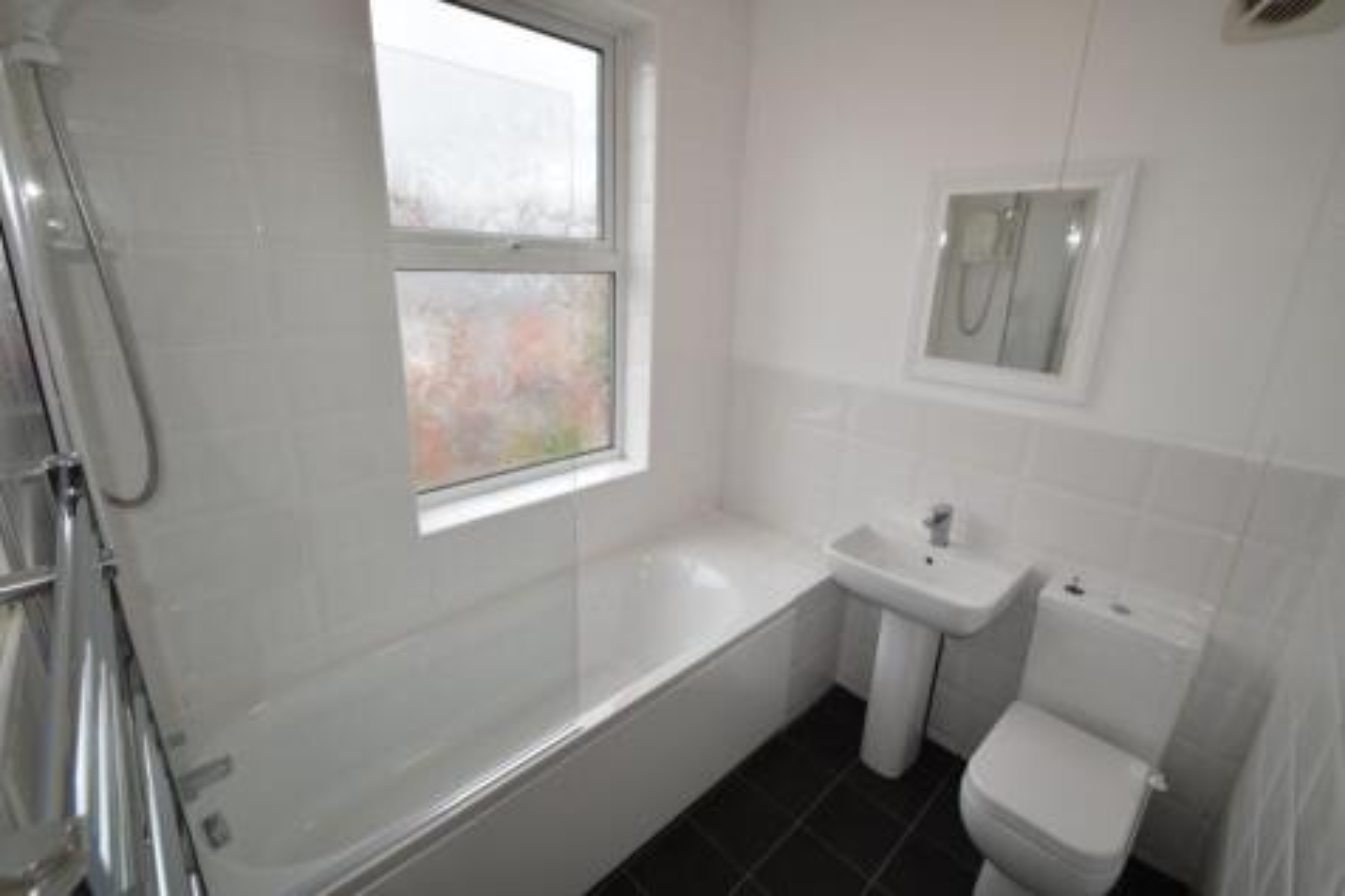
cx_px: 672
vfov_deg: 77.3
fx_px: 560
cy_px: 448
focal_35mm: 15
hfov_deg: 100.4
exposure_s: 1/60
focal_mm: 10
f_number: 8
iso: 180
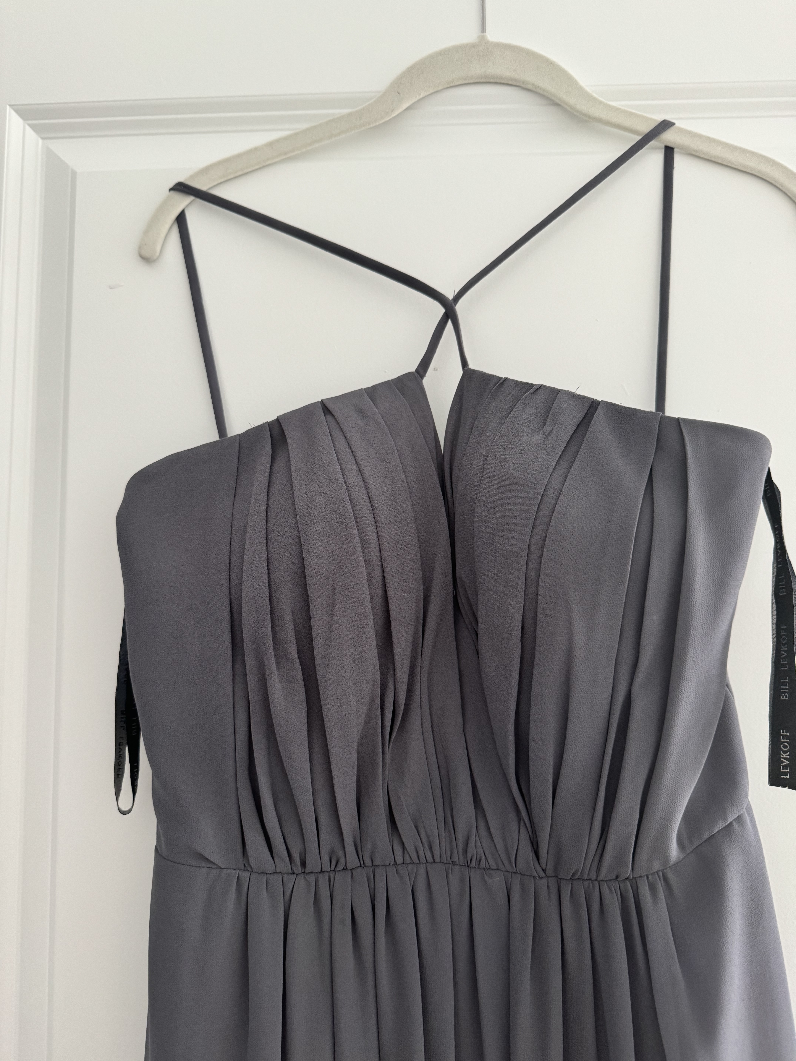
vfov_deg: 71.6
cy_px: 530
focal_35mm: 24
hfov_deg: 56.8
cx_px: 398
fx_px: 736
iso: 200
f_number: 1.78
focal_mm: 6.76
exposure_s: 1/76
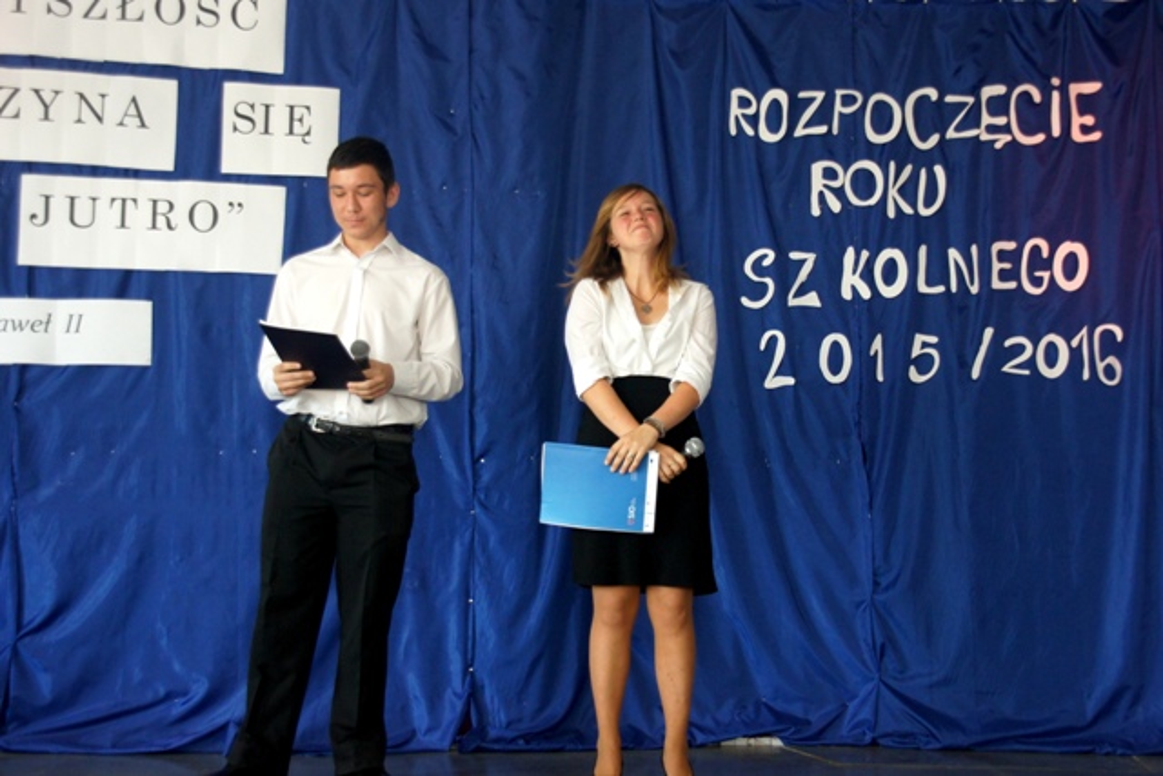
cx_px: 582
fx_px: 1696
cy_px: 388
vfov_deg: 25.8
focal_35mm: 52
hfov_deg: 37.8
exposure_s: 1/60
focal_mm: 35
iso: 1000
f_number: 4.5
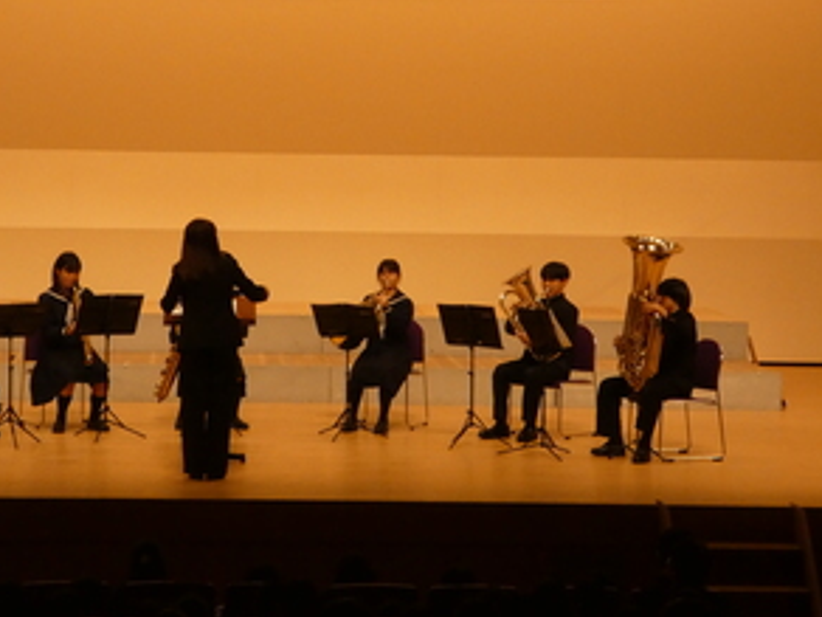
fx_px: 2636
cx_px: 298
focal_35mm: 111
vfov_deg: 13.3
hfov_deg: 17.7
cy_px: 214
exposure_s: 1/250
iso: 800
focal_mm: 14.5
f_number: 4.5
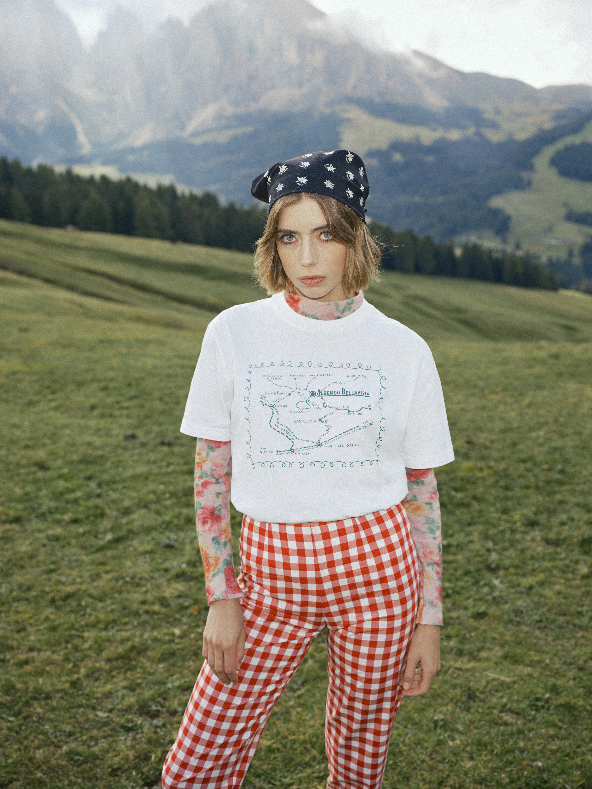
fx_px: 821
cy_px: 394
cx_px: 296
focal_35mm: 36
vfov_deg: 51.4
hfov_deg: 39.7
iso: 100
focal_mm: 45
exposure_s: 1/125
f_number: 4.5
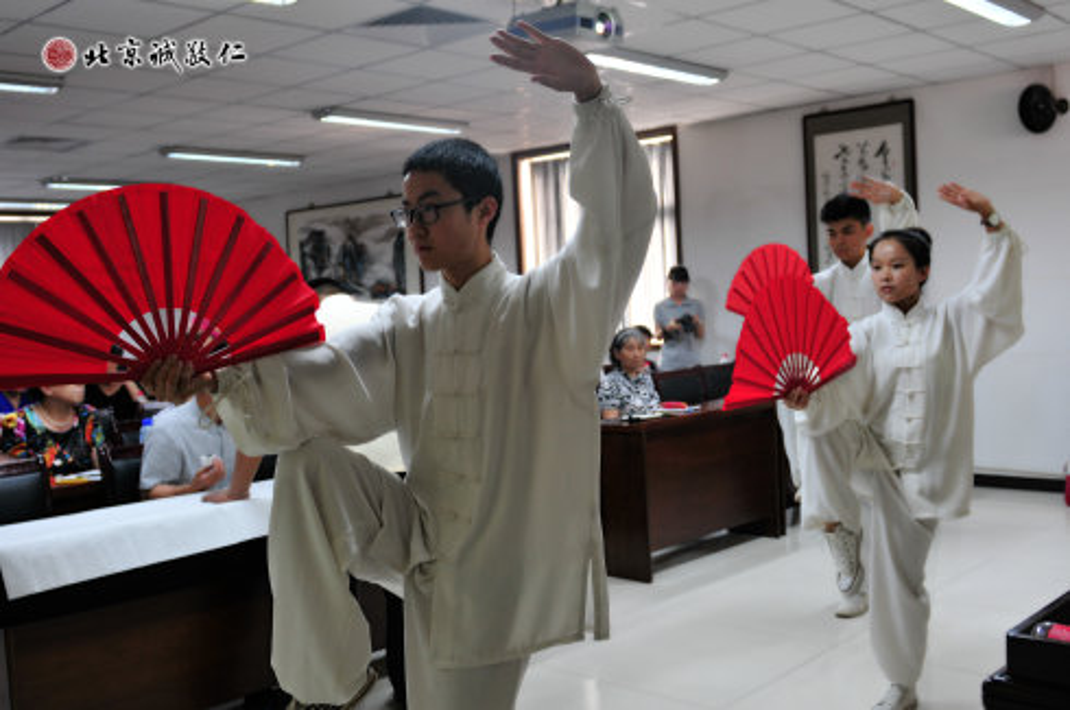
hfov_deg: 53.2
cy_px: 355
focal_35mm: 36
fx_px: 1068
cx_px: 535
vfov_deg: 36.8
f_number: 3.2
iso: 320
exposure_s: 1/30
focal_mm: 24
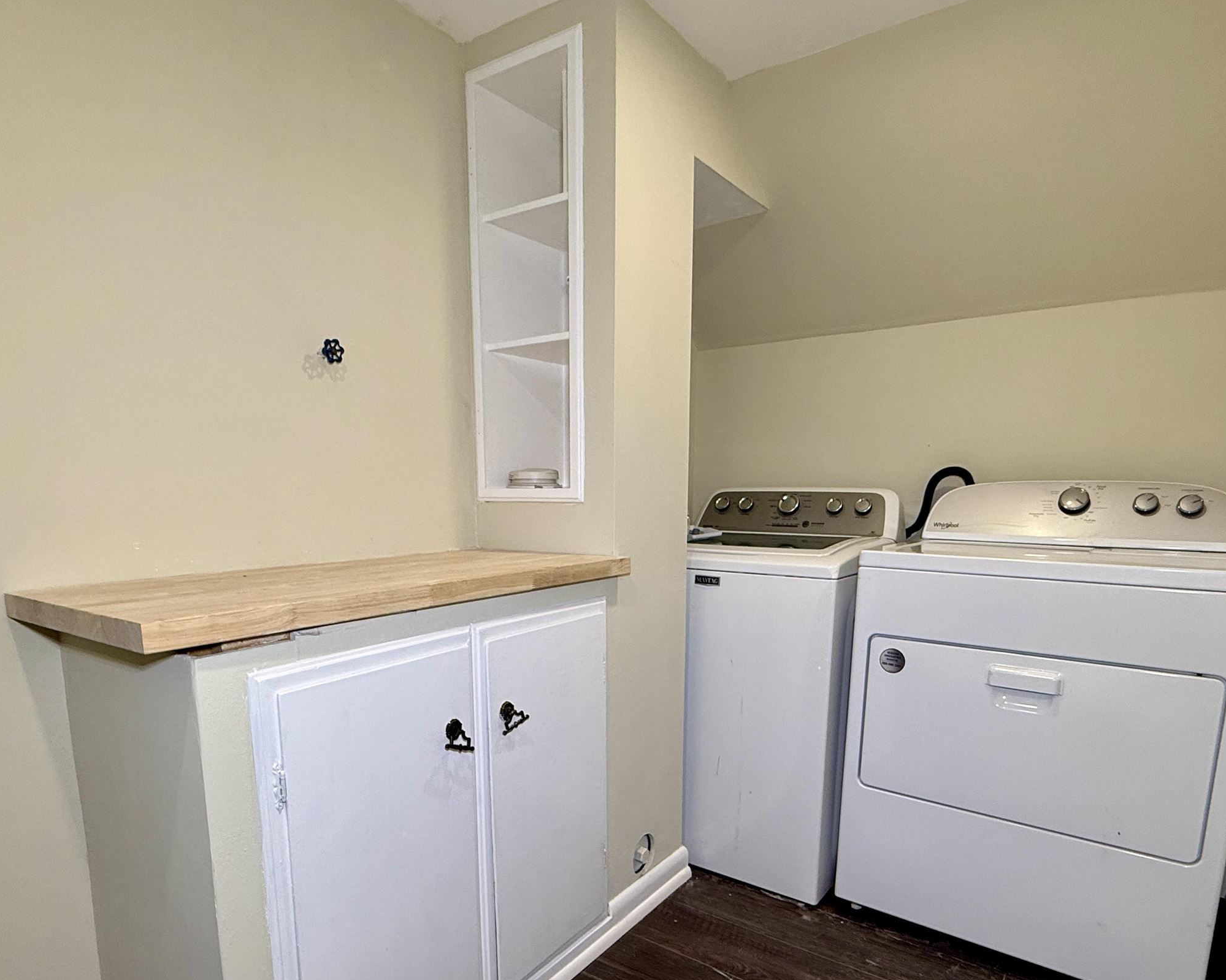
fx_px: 762
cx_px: 596
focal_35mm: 21
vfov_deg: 64.4
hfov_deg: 77.6
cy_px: 623
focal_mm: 2.22
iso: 100
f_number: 2.2
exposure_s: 1/101
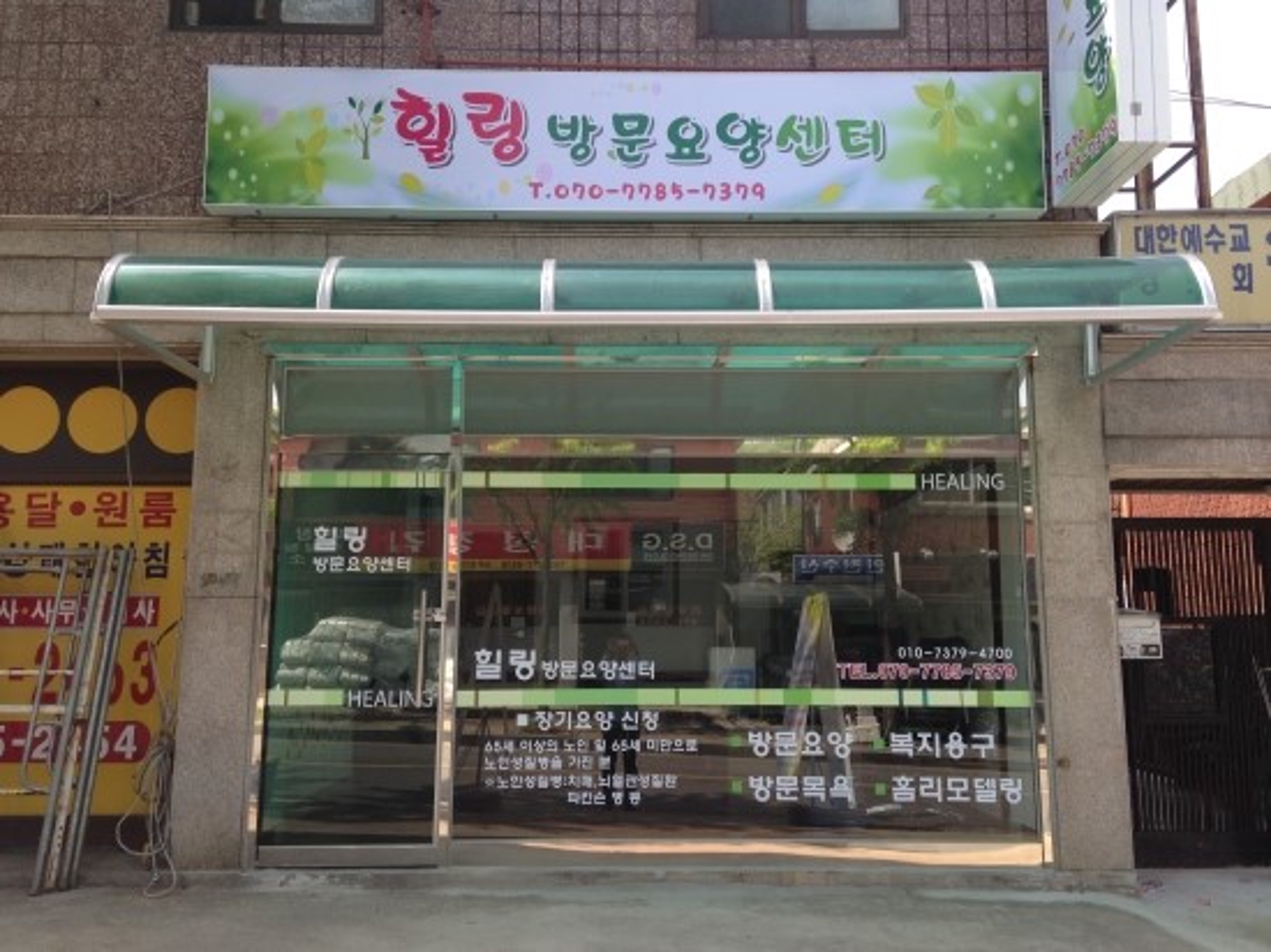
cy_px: 476
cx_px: 636
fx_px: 1211
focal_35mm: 33
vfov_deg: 42.9
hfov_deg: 55.4
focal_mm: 4.13
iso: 50
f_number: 2.4
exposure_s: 1/396
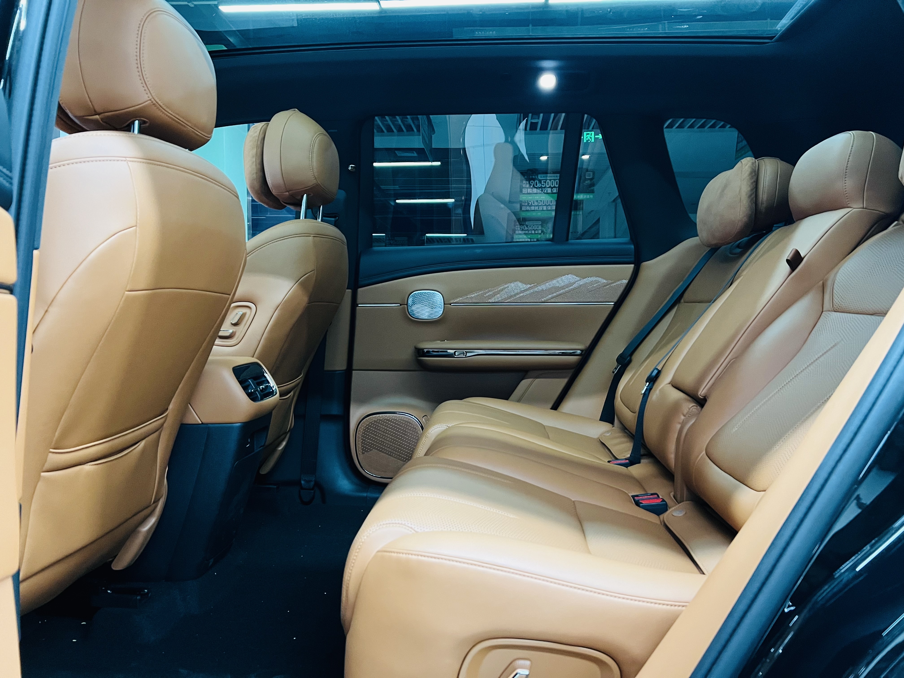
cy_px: 339
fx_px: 679
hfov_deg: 67.3
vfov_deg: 53.1
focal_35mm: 26
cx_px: 452
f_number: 1.5
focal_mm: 5.7
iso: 500
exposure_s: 1/33
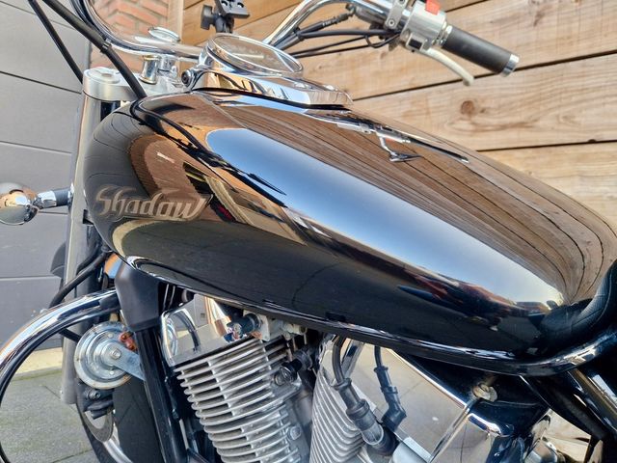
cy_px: 232
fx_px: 410
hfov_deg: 73.9
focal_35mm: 23
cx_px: 308
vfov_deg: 58.9
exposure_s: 1/180
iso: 250
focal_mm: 5.4
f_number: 1.8
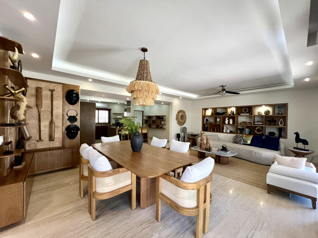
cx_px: 159
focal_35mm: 13
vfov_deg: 89.9
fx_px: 119
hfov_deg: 106.2
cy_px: 119
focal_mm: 1.57
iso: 250
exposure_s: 1/120
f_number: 1.8
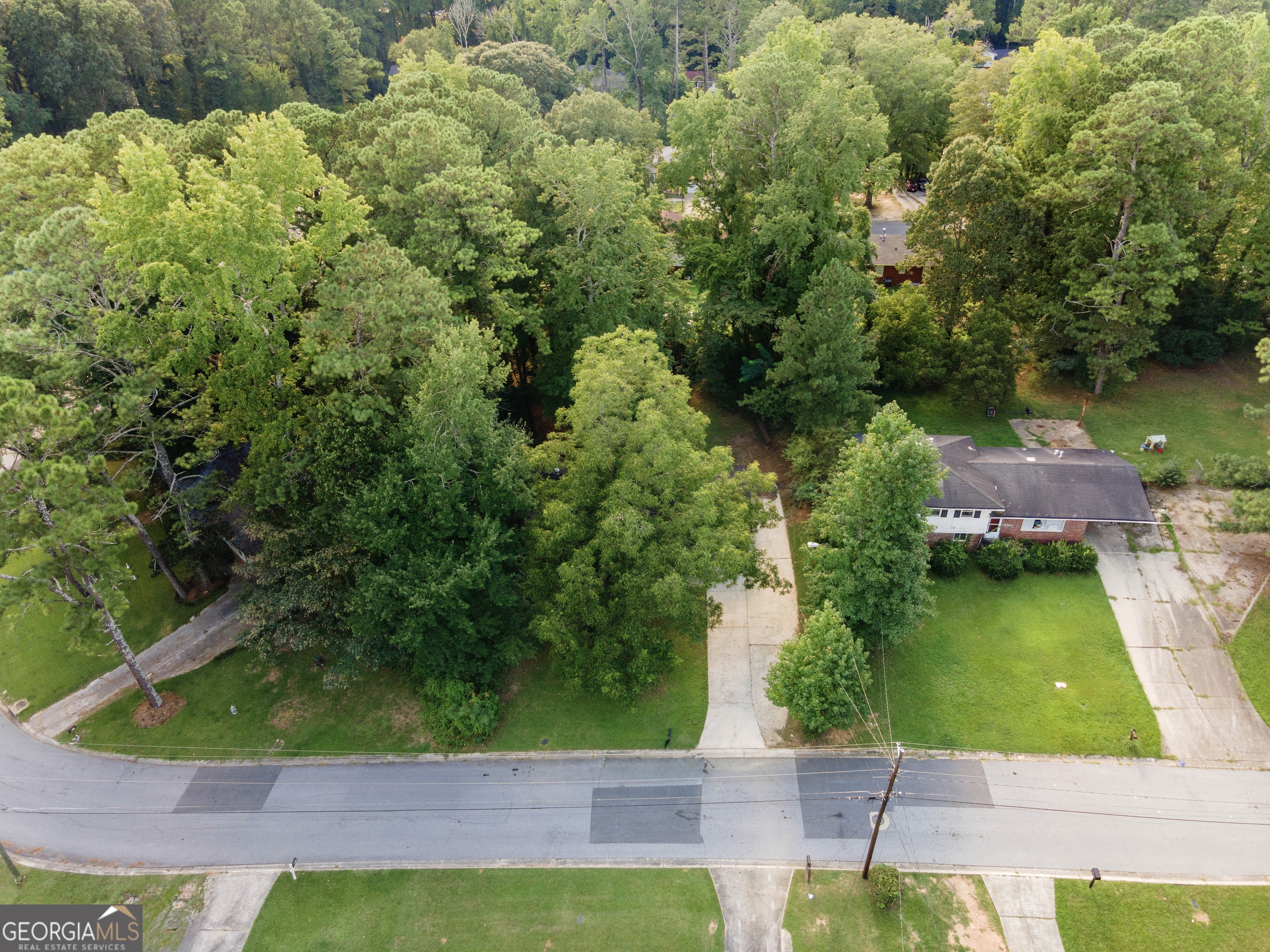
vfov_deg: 56.8
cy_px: 476
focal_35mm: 24
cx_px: 635
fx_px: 881
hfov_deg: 71.6
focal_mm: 4.5
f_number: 2.8
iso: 100
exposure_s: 1/30
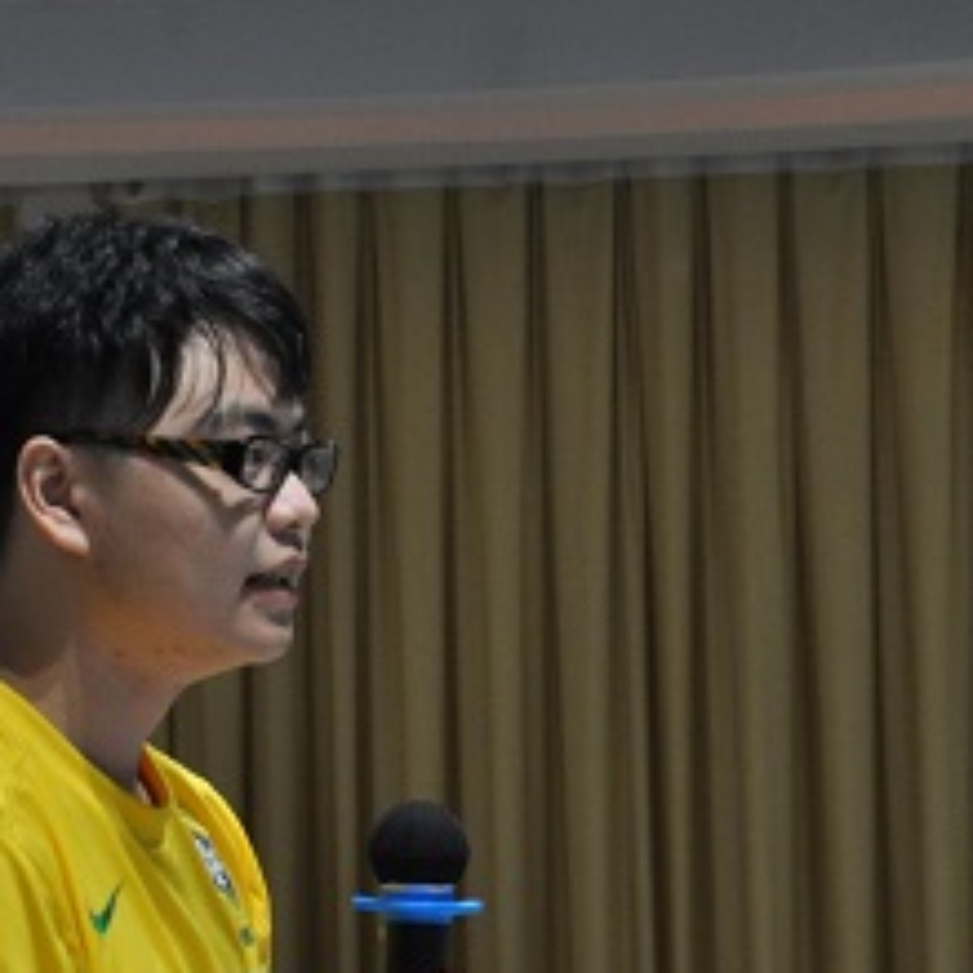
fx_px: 10687
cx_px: 129
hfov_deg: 5.2
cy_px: 655
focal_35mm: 336
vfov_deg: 5.2
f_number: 11
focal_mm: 105
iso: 1250
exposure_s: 1/40
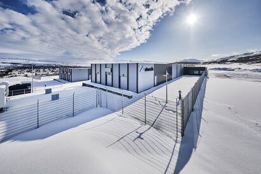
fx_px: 87
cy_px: 87
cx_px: 130
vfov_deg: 90.0
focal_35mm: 12
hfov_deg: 112.6
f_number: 5.6
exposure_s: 1/2500
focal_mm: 8
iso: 80
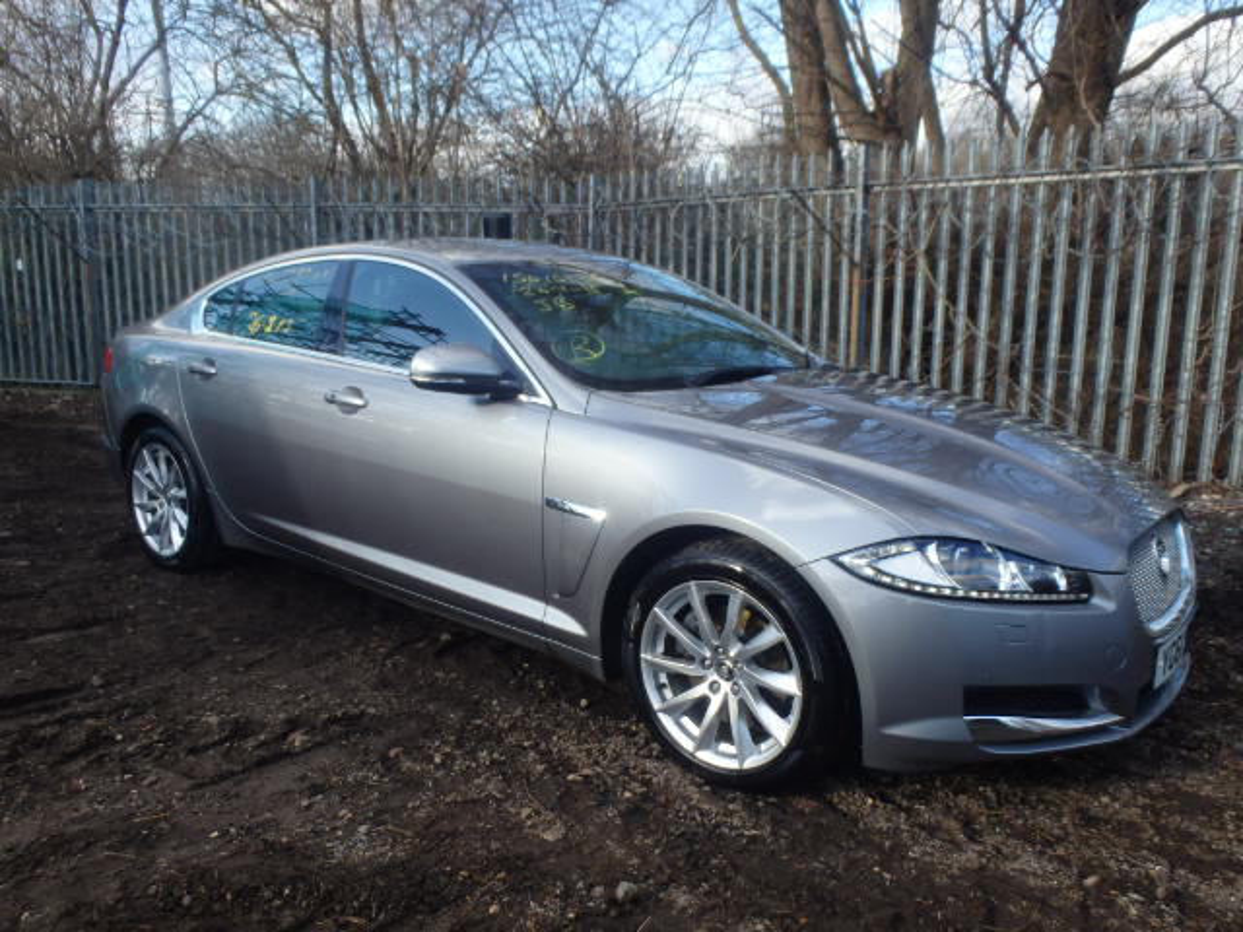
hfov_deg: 63.4
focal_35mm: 28
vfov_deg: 49.7
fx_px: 1005
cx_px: 622
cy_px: 466
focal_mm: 5
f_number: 3.9
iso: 125
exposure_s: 1/200
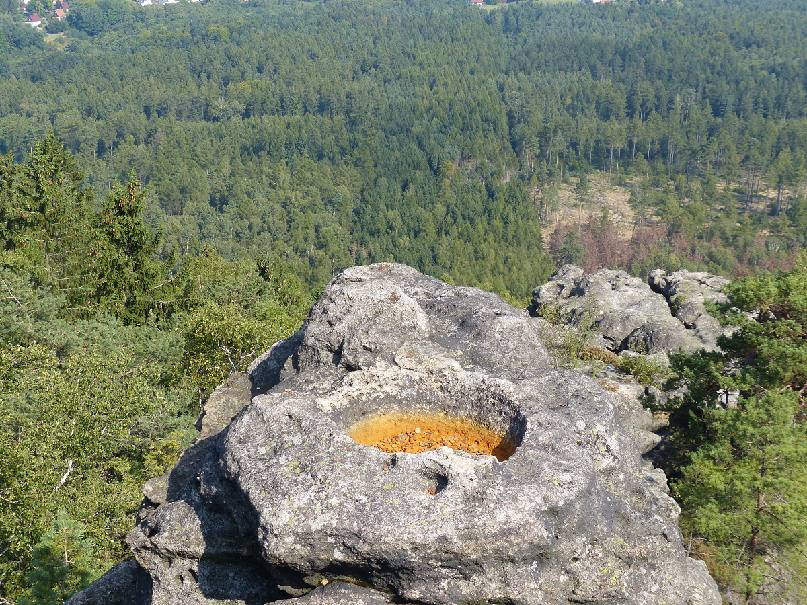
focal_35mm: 63
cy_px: 302
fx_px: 1469
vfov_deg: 23.3
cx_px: 404
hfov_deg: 30.7
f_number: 4
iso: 100
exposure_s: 1/500
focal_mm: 11.4
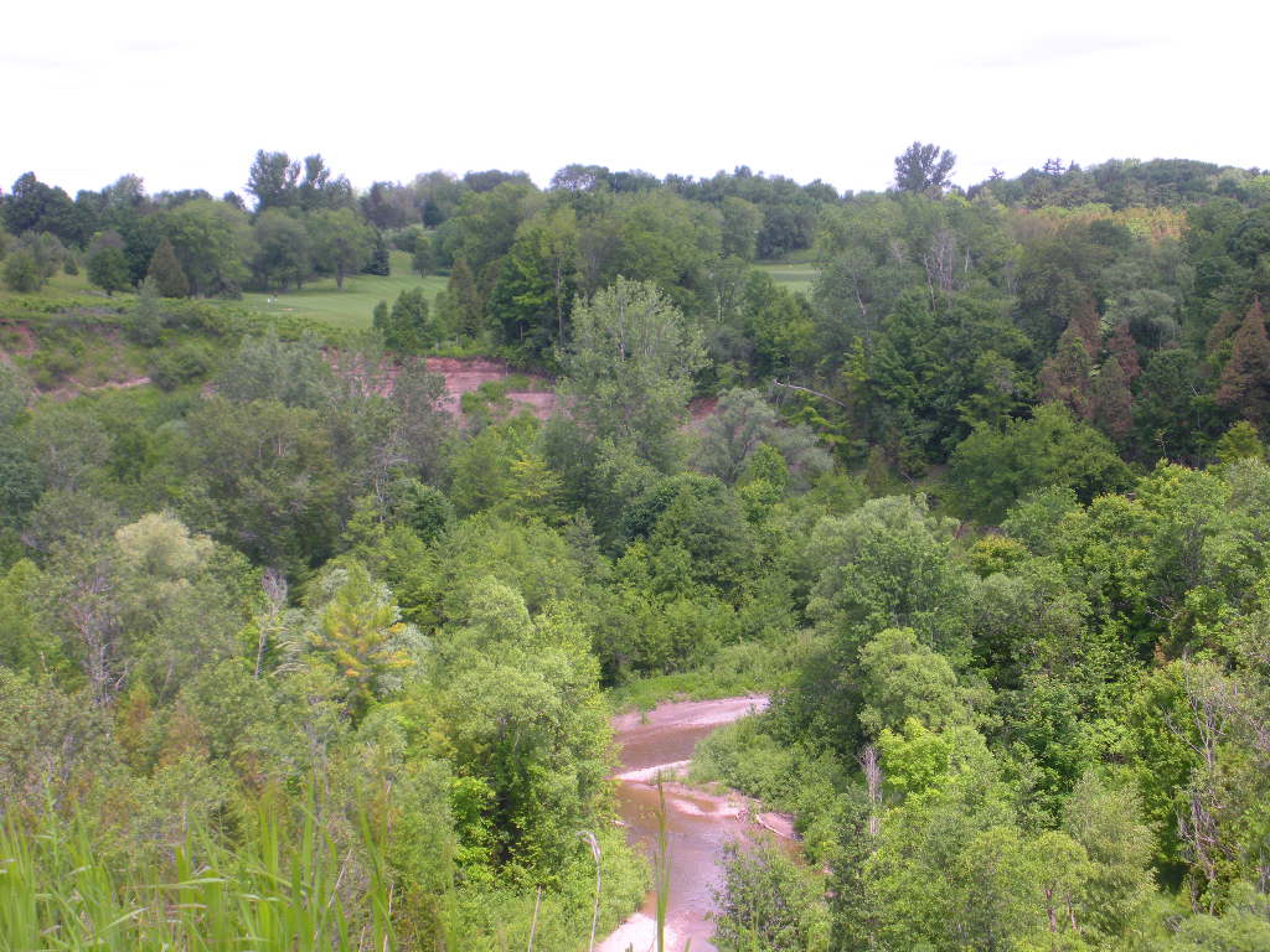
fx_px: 2348
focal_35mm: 64
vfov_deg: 22.9
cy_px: 476
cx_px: 635
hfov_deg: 30.3
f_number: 4.6
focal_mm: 11.2
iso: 64
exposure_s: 1/152
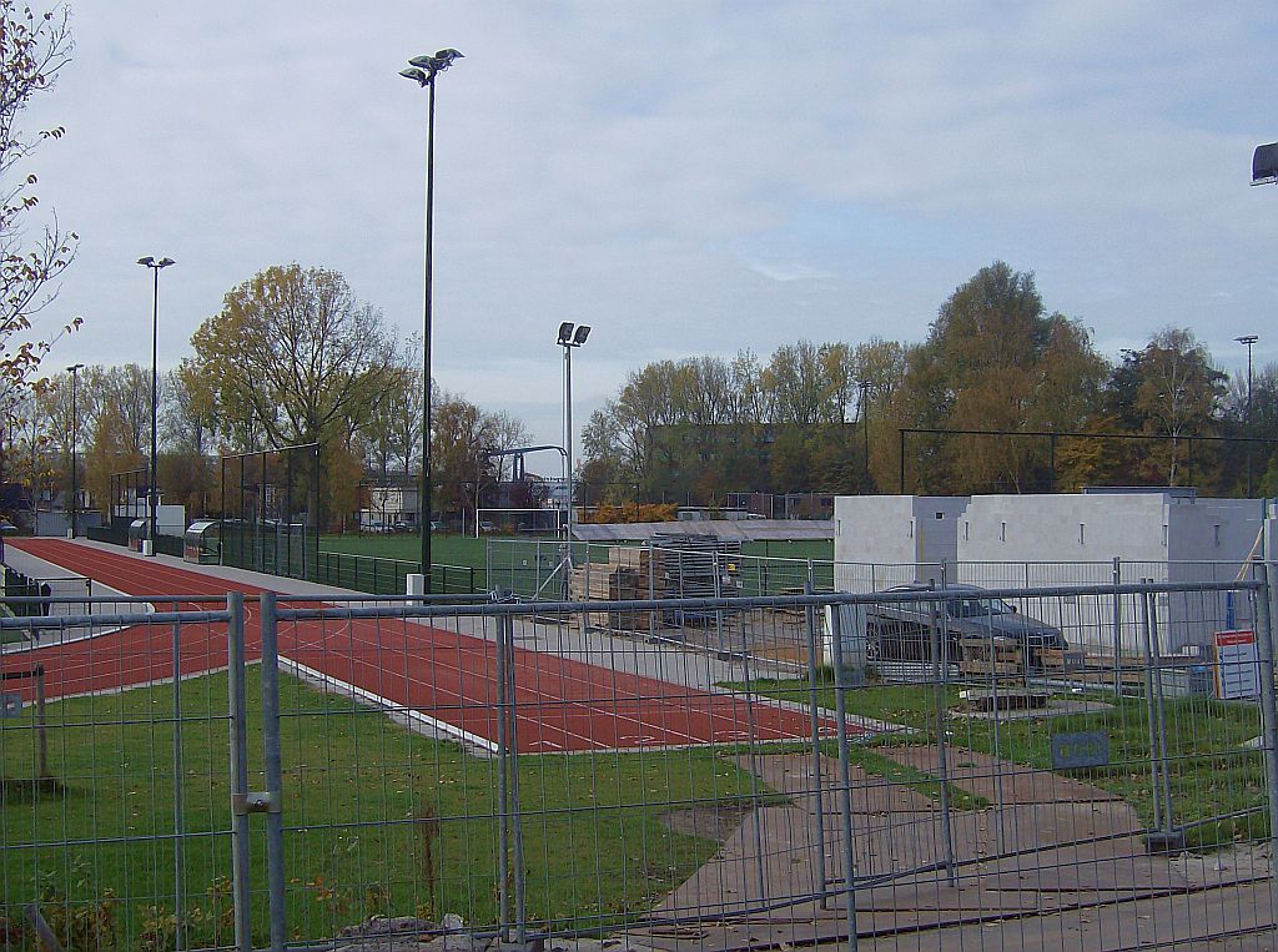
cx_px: 639
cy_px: 476
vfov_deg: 31.4
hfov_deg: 41.3
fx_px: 1694
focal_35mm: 46
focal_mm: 7.7
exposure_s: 1/503
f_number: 5.1
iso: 100
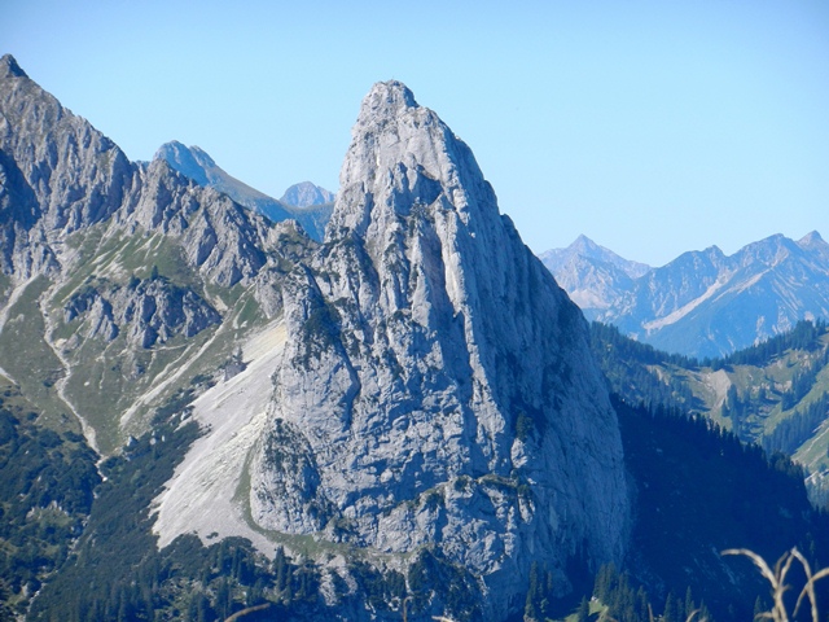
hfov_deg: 10.5
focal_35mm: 189
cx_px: 414
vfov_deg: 7.9
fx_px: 4526
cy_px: 311
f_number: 5.3
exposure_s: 1/640
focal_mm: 34
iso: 160
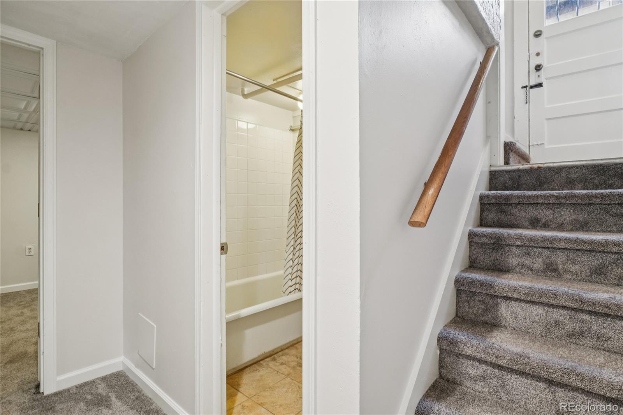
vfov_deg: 72.0
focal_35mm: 16
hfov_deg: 95.0
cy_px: 208
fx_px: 285
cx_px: 312
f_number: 8
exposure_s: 1/20
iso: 800
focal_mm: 11
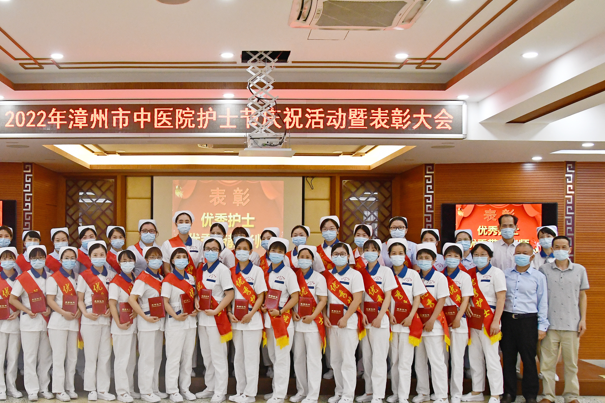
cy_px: 247
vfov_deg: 33.3
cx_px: 208
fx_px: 672
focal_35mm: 40
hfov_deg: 47.8
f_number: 7.1
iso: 2500
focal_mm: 20
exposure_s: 1/200
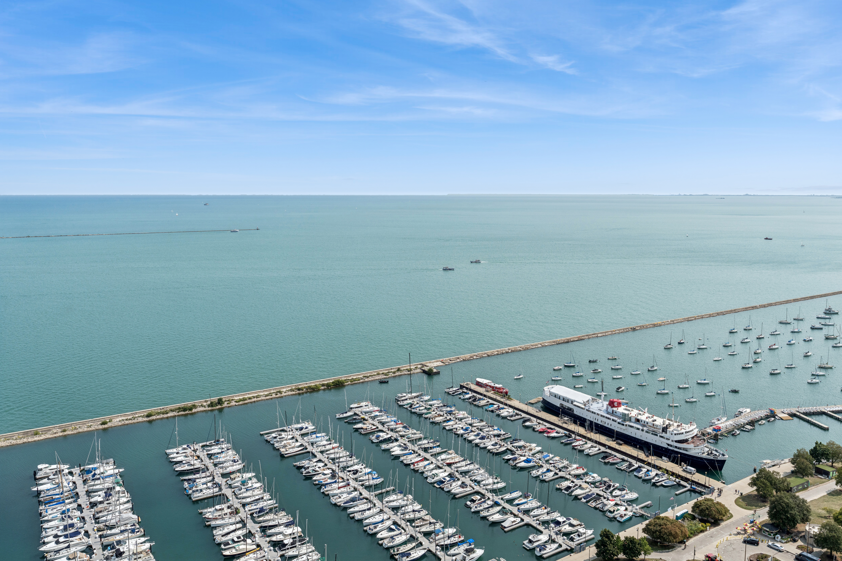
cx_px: 421
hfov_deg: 67.4
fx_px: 631
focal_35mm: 27
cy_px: 280
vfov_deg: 47.9
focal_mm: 27
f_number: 7.1
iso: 320
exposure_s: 1/1600
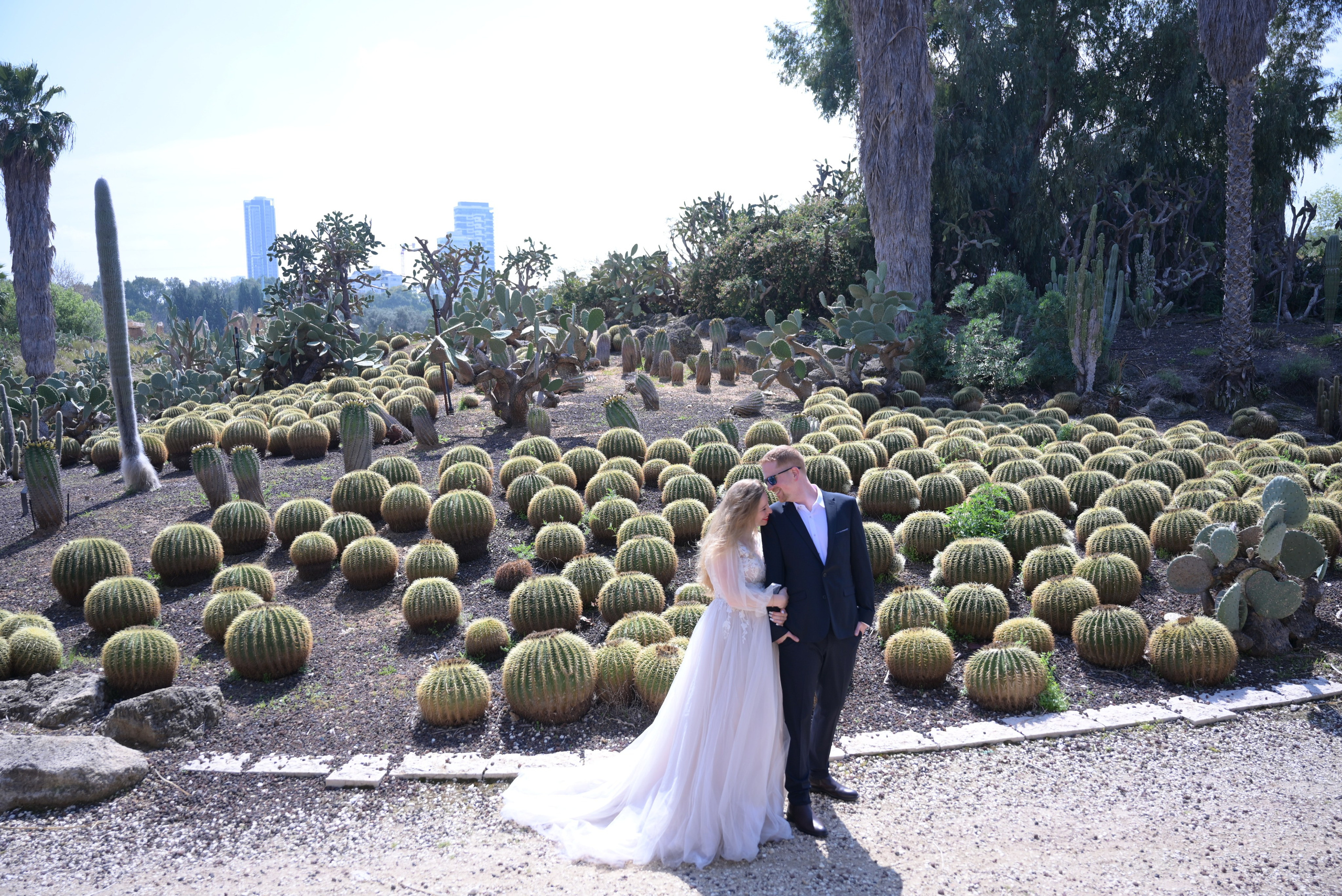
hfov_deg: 61.1
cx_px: 671
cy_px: 448
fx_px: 1137
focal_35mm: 30
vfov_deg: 43.0
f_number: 3.2
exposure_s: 1/800
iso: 100
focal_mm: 30.5
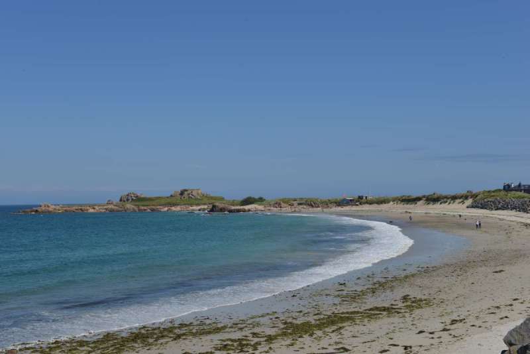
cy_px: 177
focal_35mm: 48
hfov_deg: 41.1
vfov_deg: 28.1
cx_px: 265
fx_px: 707
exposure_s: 1/320
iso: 125
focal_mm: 48
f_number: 13
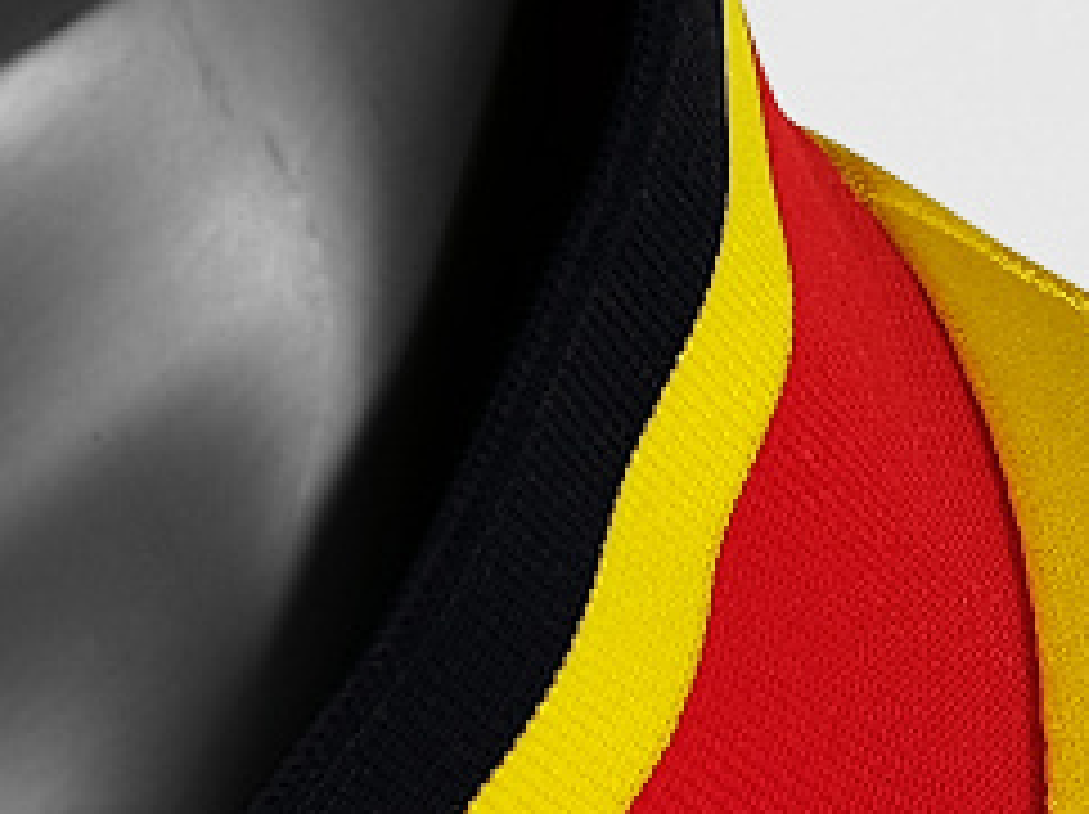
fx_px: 6034
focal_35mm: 192
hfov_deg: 10.0
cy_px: 324
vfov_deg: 7.7
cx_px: -572
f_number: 1.8
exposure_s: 1/60
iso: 125
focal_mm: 5.58
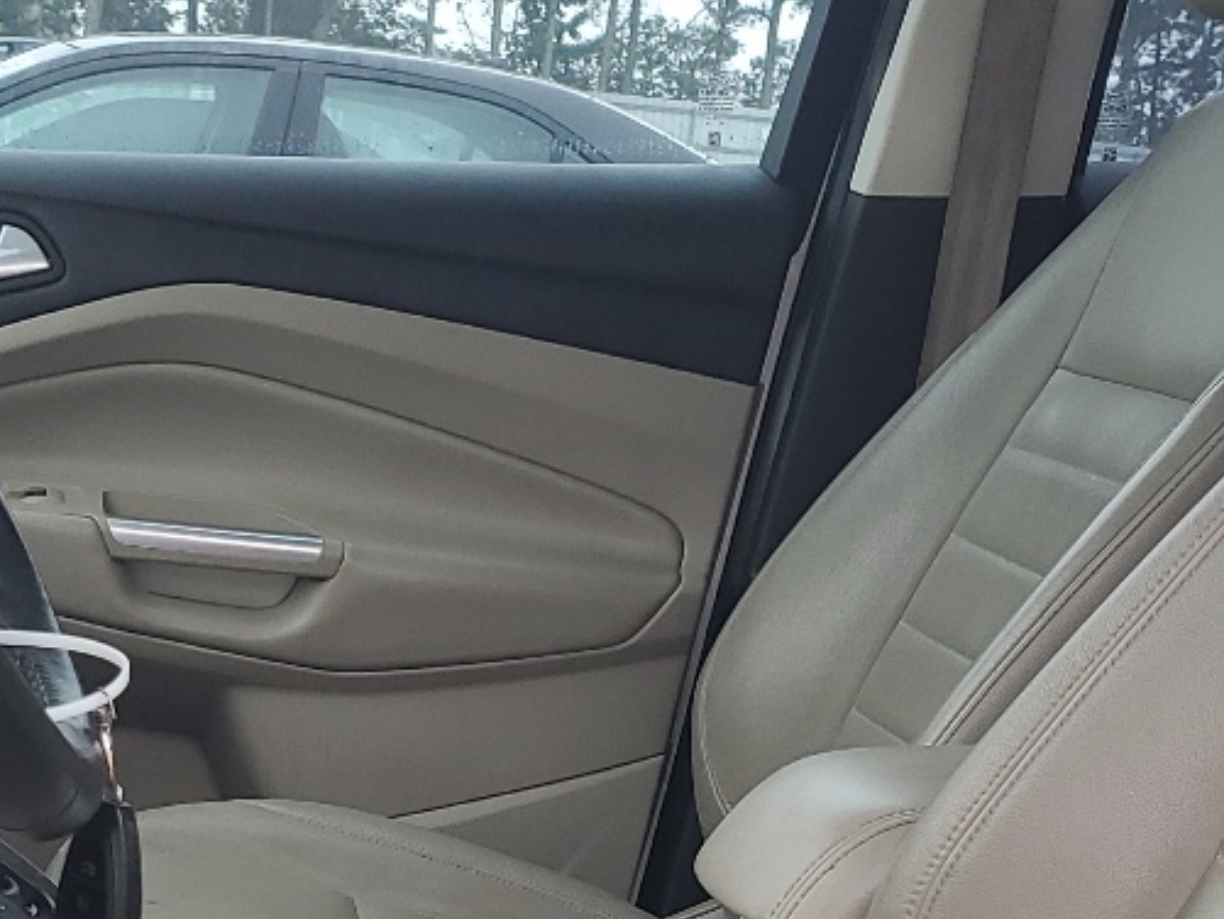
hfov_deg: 23.5
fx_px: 2936
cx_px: 569
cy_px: 902
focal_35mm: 83
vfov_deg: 17.4
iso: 55
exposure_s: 1/120
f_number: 1.5
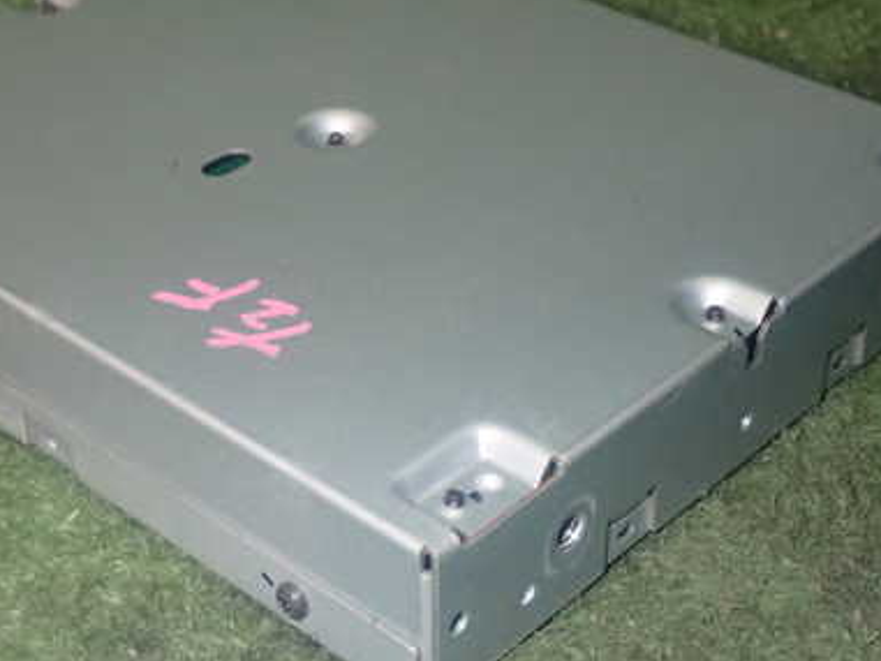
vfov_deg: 19.9
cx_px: 377
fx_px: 1884
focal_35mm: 74
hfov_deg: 26.3
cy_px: 280
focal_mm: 8.4
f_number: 9
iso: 400
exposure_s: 1/50
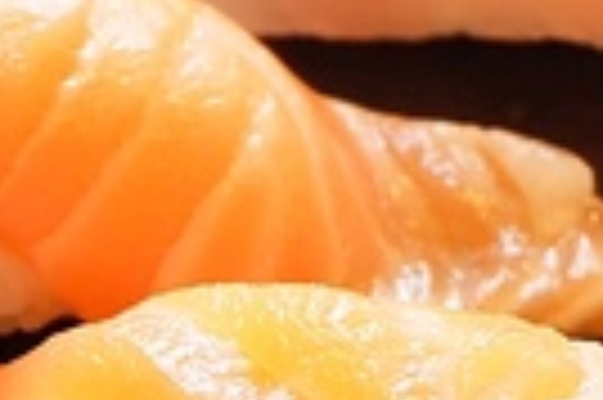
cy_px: 501
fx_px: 3798
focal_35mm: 227
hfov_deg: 9.0
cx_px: 86
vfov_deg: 6.0
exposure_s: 1/60
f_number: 4.5
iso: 800
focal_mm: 25.6
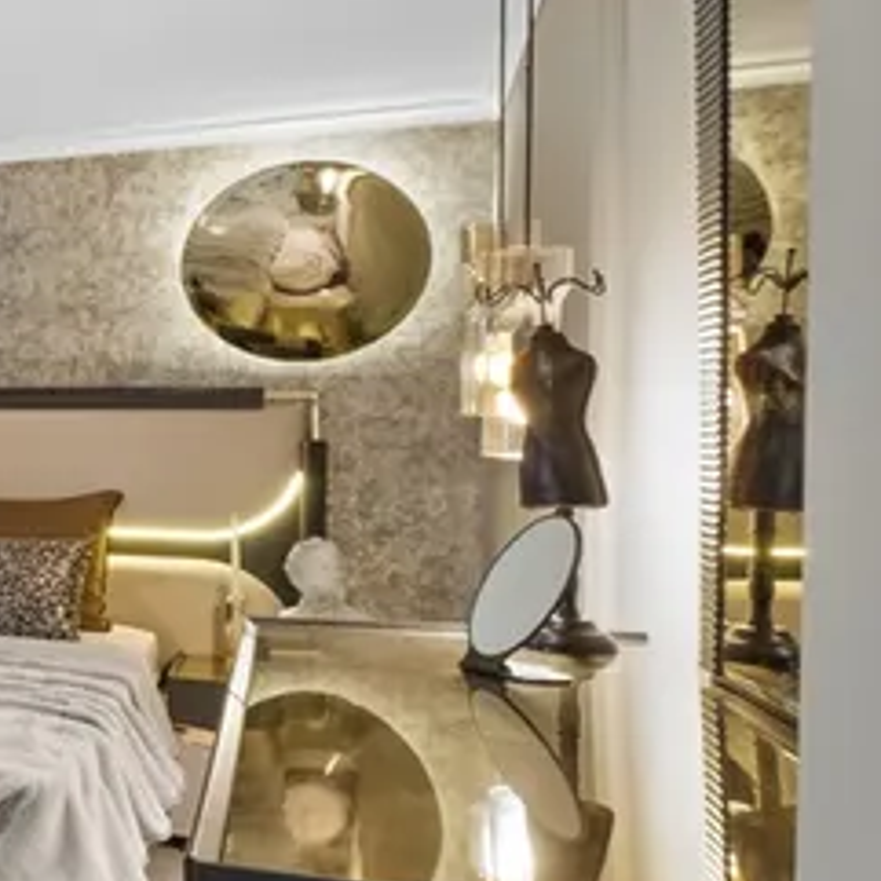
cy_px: 435
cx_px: -512
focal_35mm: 45
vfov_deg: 37.6
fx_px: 1296
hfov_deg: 25.5
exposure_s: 1/15
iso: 1600
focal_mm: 10
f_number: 8
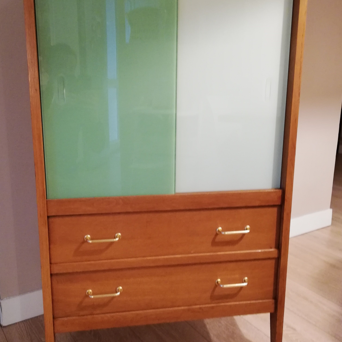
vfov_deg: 46.0
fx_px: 402
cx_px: 159
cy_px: 166
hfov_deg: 46.0
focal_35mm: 36
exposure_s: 1/20
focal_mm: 3.81
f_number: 2.2
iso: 500
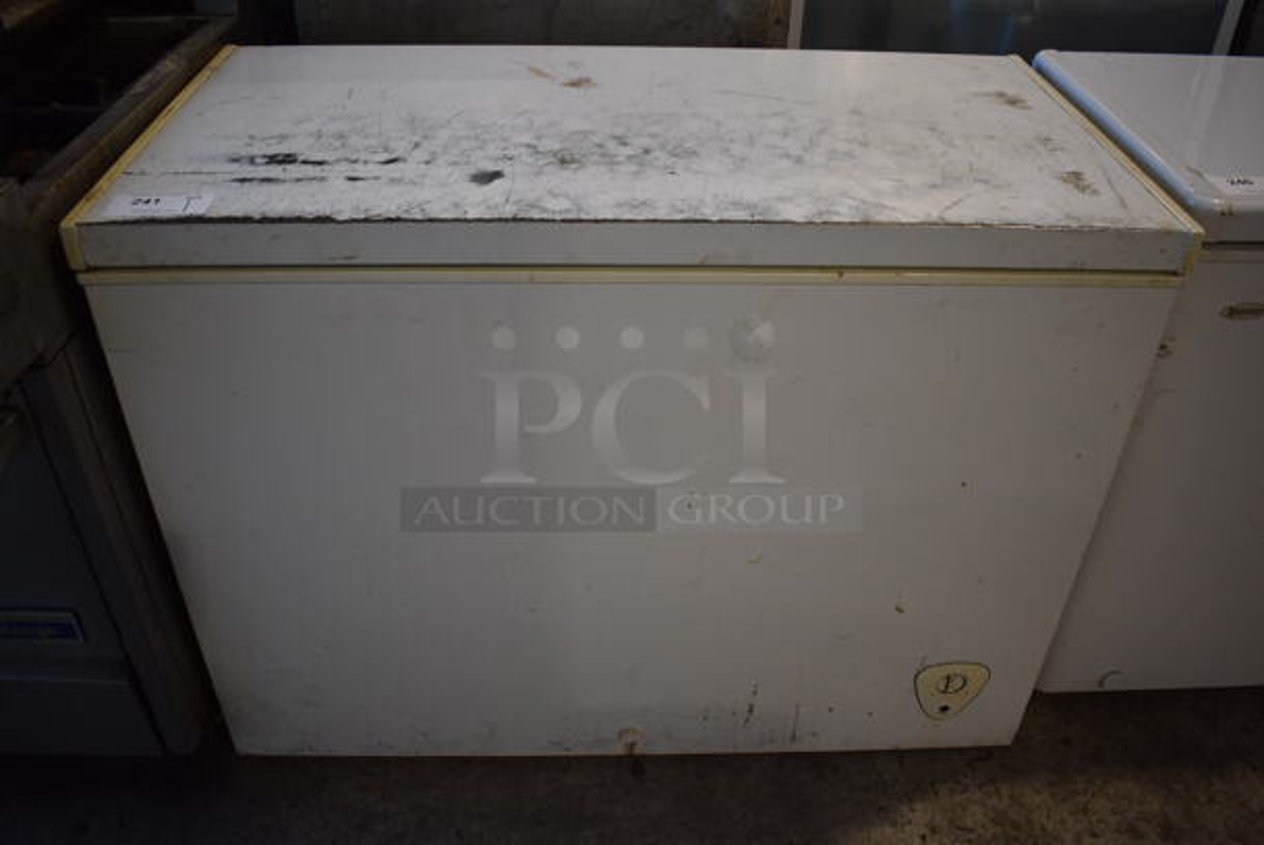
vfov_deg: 43.7
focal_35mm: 30
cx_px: 632
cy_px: 422
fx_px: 1054
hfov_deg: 61.9
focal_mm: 20
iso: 800
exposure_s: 1/250
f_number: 3.5
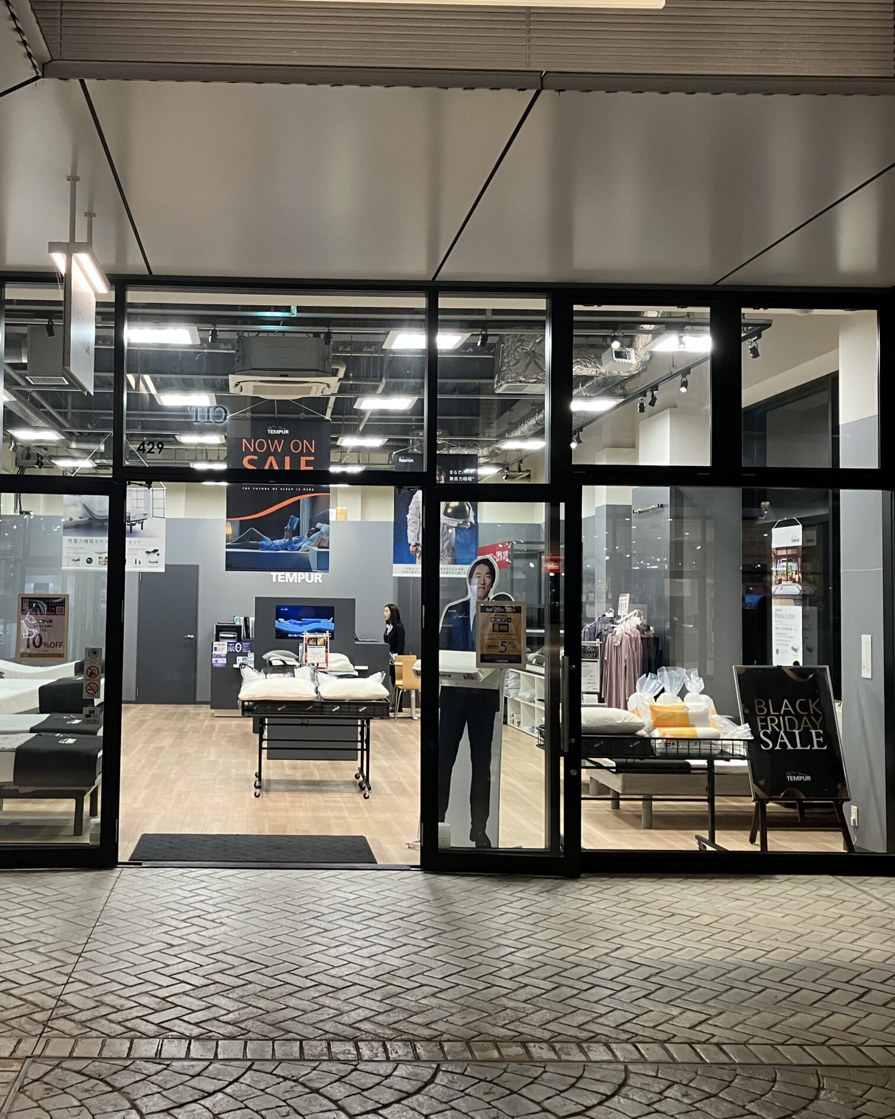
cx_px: 293
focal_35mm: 37
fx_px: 1225
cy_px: 553
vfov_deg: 49.1
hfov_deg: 39.6
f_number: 1.8
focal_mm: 3.99
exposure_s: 1/42
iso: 64
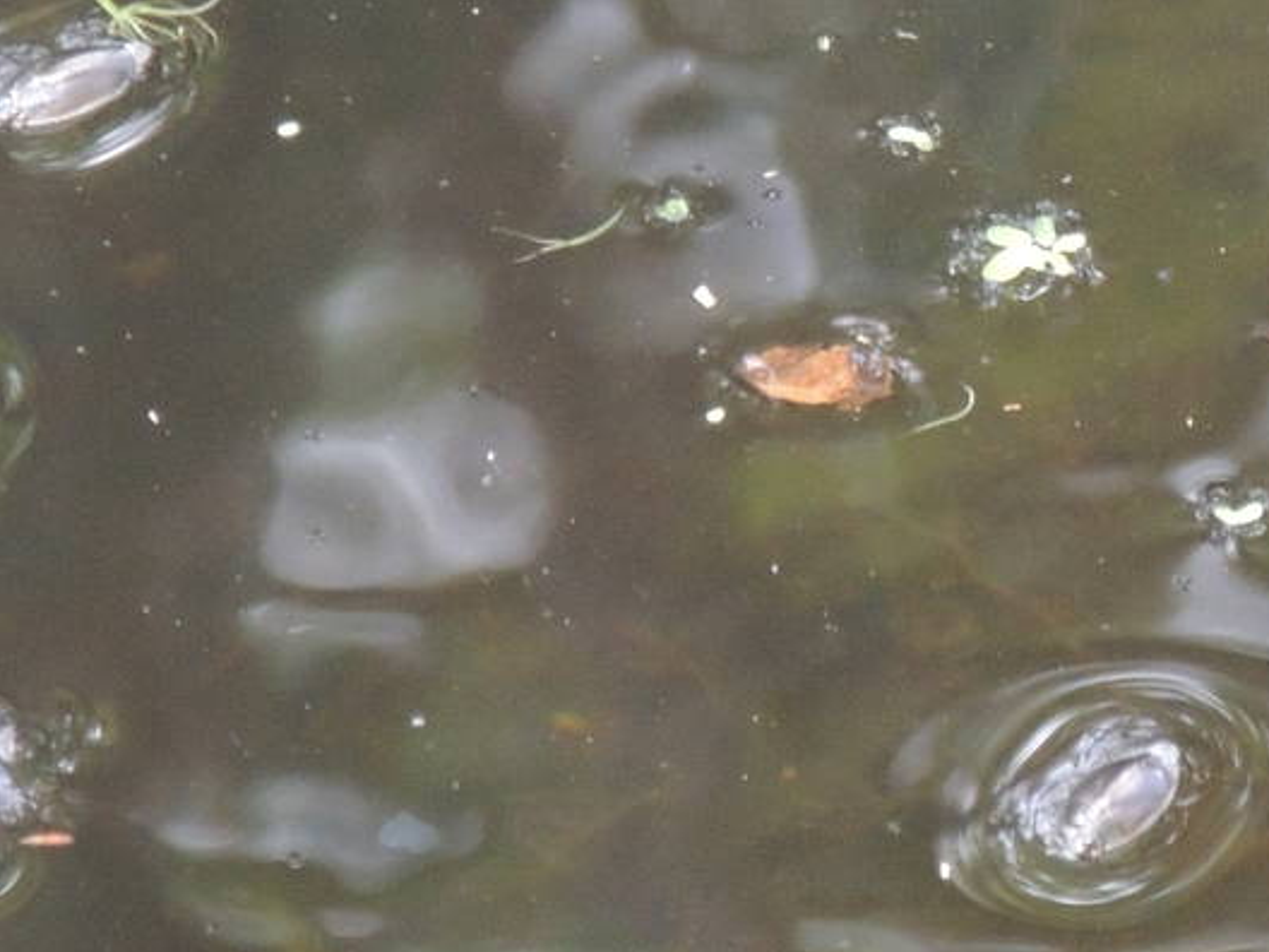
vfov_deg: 1.0
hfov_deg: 1.4
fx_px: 52240
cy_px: 151
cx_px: 1228
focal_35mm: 1425
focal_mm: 83.8
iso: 800
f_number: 4.9
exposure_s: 1/100
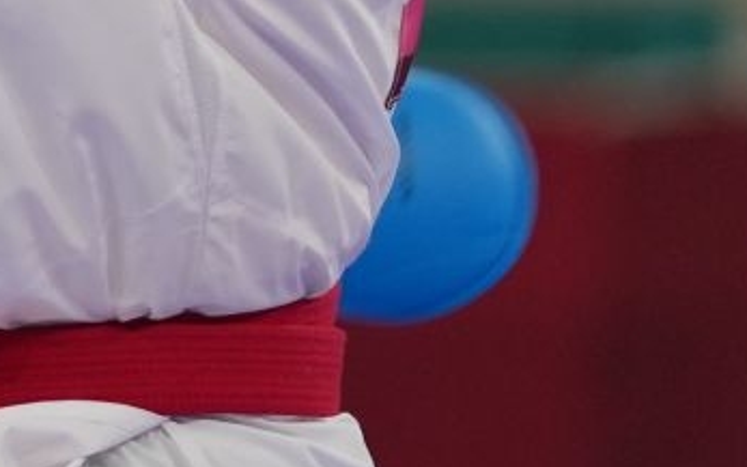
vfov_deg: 0.9
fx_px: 29198
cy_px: -297
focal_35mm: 1434
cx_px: -418
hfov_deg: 1.5
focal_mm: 181
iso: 400
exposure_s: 1/1000
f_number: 2.8
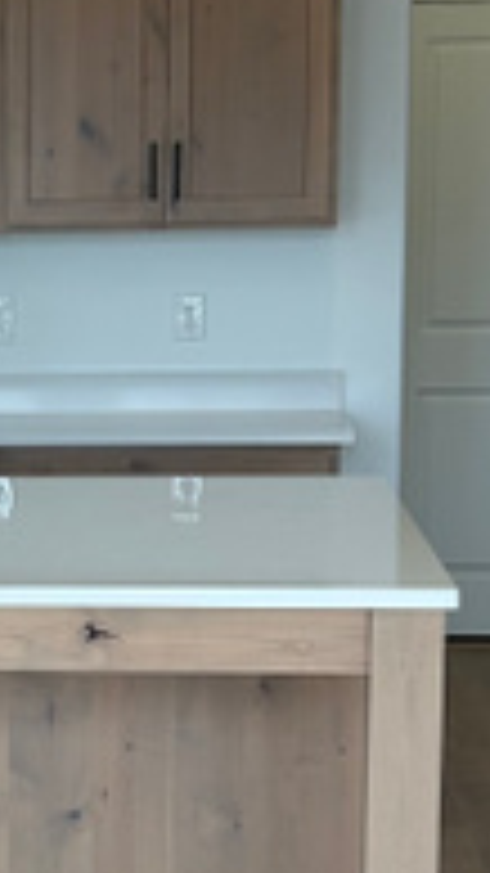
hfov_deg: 10.5
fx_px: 2589
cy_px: 580
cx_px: -225
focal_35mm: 112
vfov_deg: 19.1
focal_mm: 5.7
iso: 40
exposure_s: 1/248
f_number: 1.5
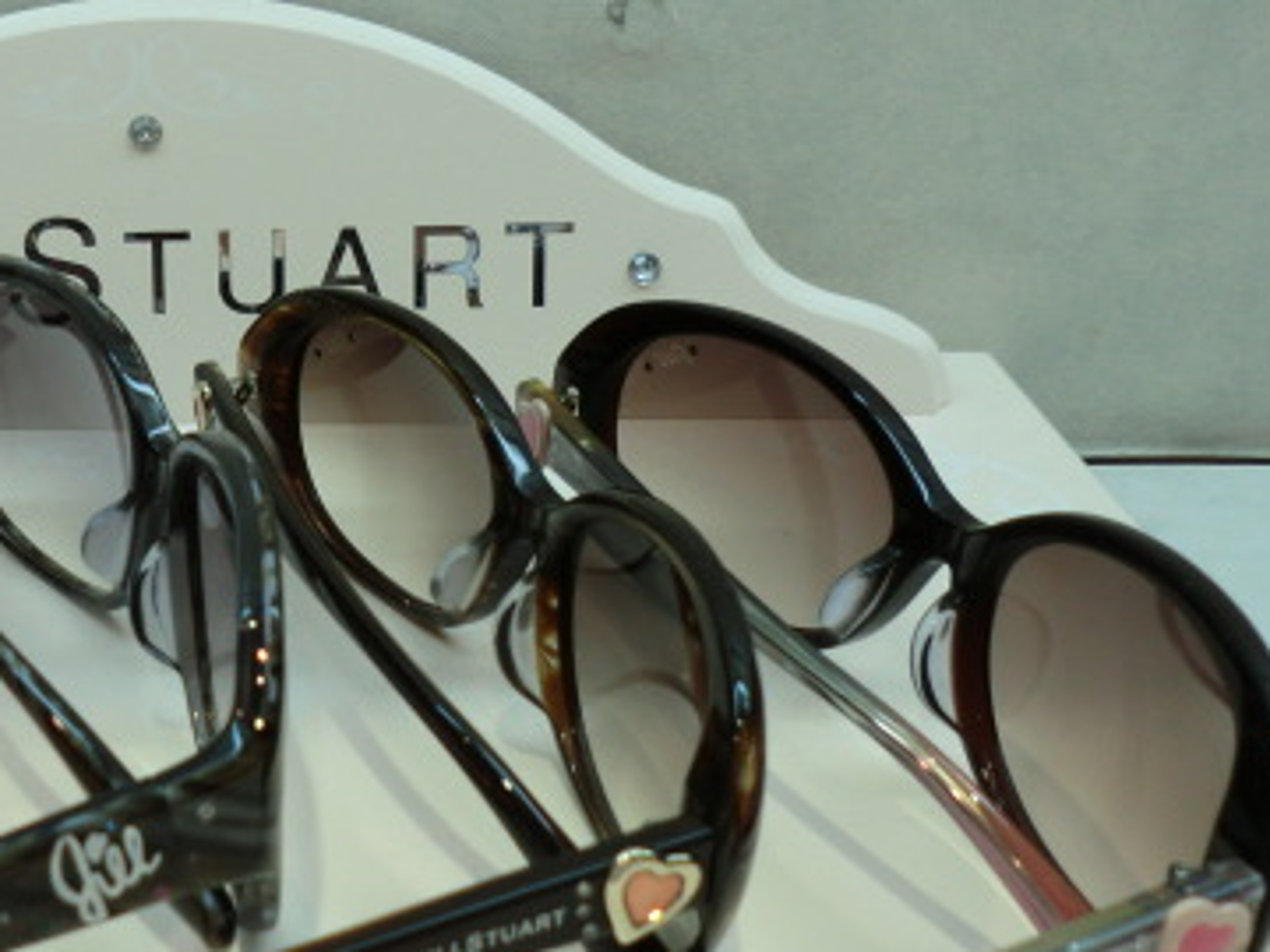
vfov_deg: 30.2
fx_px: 1761
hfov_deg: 37.4
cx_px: 162
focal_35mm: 48
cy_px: 564
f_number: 3.2
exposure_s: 1/60
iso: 80
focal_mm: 4.9
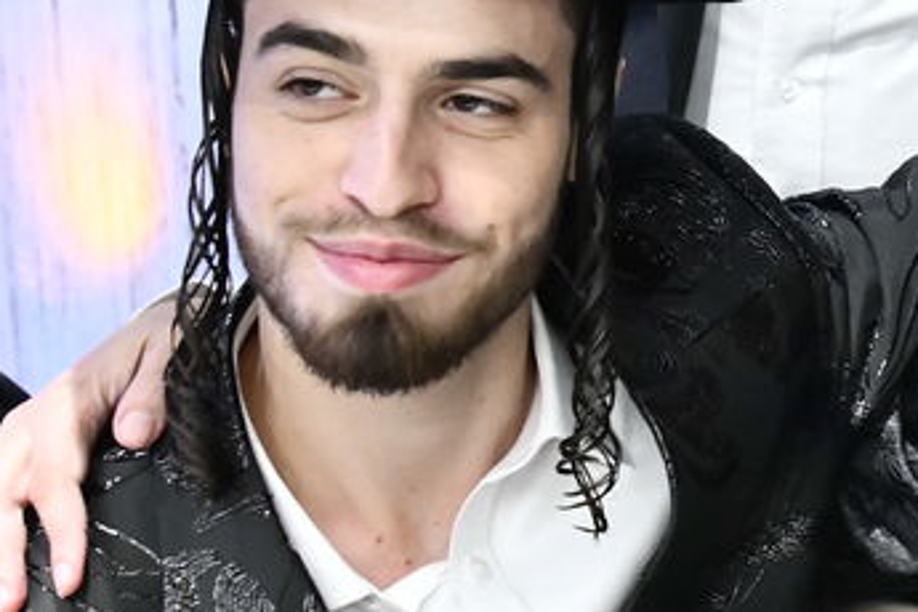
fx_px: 3621
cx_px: 1541
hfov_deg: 13.3
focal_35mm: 142
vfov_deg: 9.6
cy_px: 81
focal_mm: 35
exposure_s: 1/100
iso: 3200
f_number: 5.6
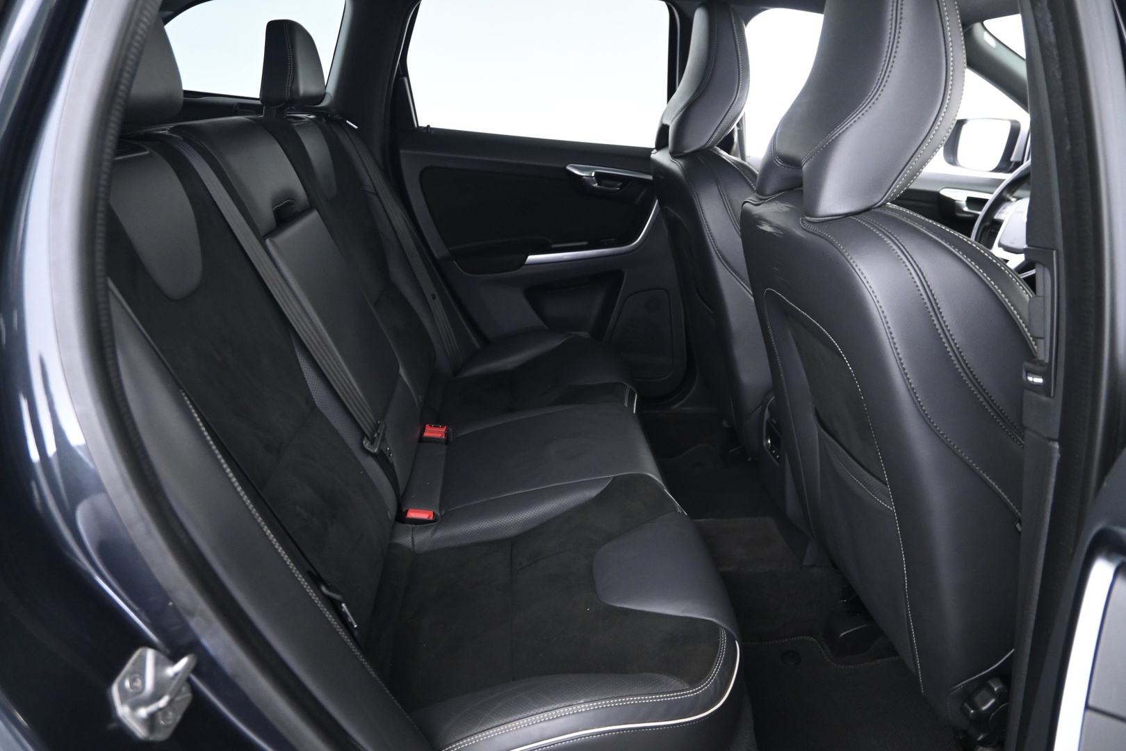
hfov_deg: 73.7
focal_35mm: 24
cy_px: 376
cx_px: 563
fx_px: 751
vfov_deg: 53.1
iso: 1600
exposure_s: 1/3
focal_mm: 16
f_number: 3.5
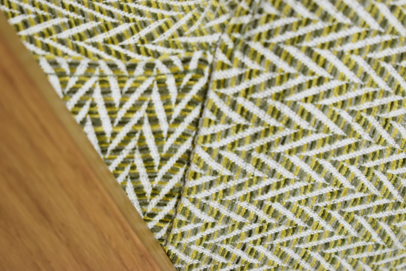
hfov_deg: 24.6
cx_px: 203
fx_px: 931
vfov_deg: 16.6
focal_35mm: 82
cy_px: 136
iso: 800
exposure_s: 1/125
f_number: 5.6
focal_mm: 55
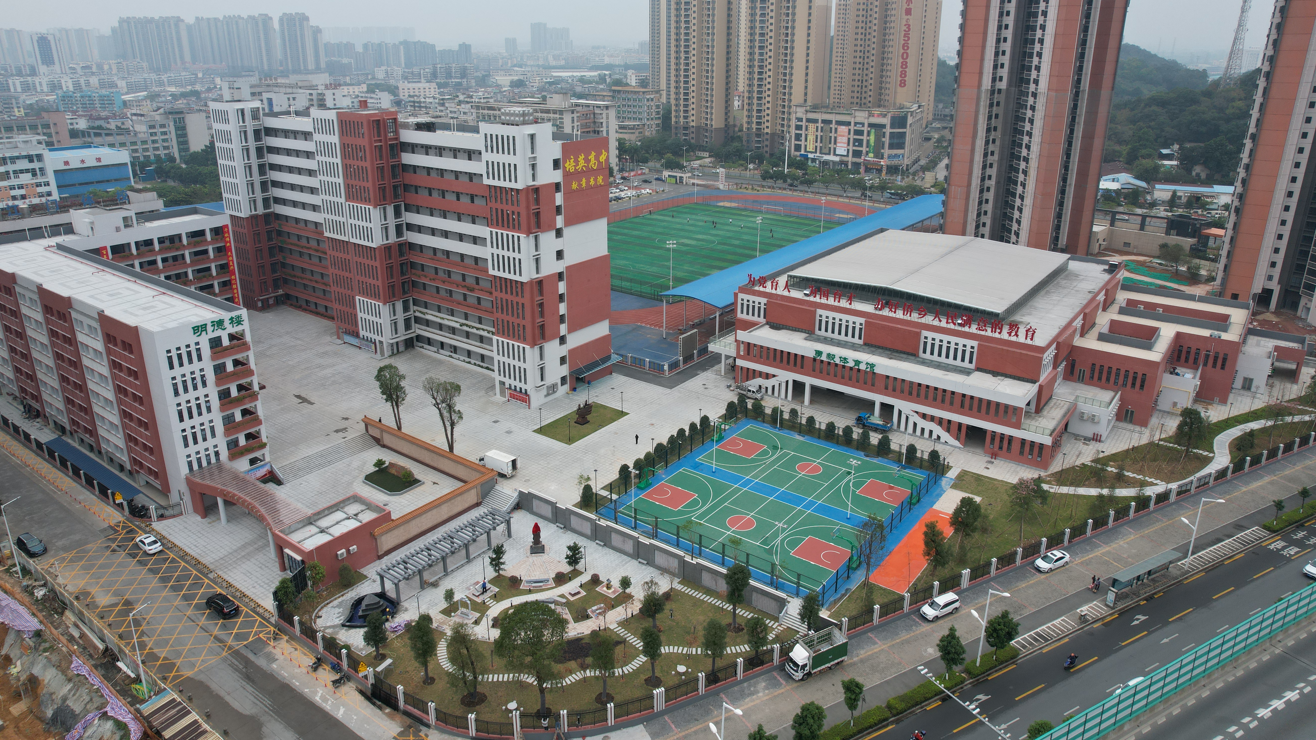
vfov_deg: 47.6
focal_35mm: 24
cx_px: 643
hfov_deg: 76.3
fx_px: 838
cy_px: 326
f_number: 2.8
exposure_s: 1/1000
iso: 120
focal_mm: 8.38
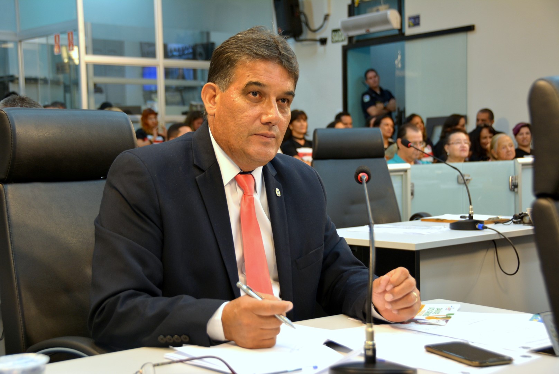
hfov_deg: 33.4
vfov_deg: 22.7
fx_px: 932
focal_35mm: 60
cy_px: 187
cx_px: 280
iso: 400
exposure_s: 1/60
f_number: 4.5
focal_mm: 40
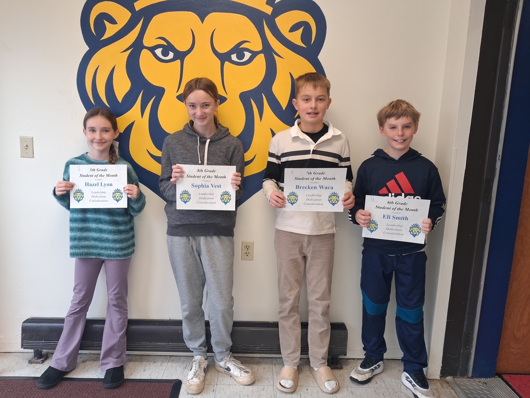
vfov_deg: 51.4
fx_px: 413
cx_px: 265
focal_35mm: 27
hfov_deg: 65.3
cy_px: 199
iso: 20
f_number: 1.8
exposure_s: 1/120
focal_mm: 4
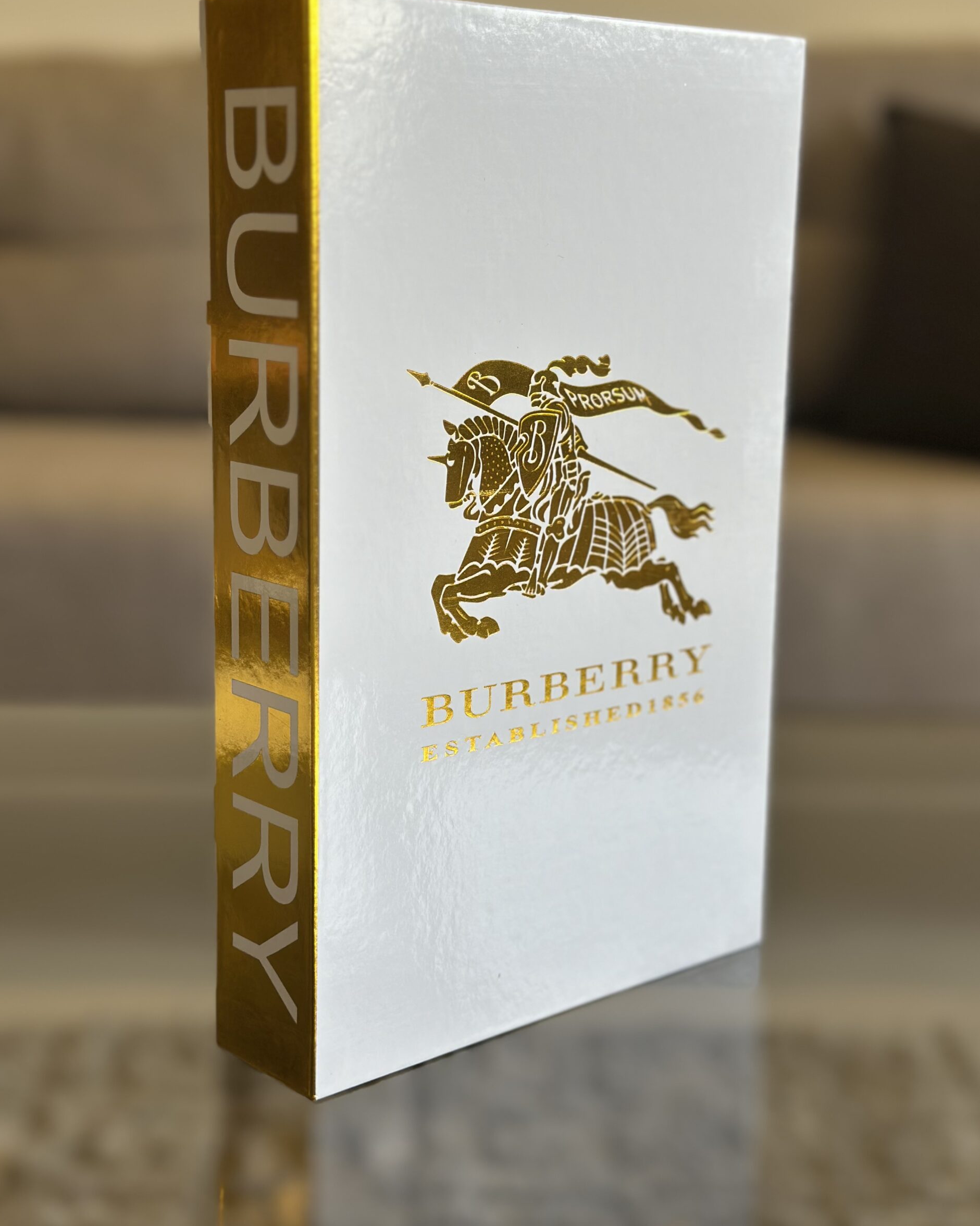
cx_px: 496
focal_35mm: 51
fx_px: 1849
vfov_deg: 36.6
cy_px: 578
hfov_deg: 29.7
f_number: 1.78
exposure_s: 1/112
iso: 64
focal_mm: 6.86
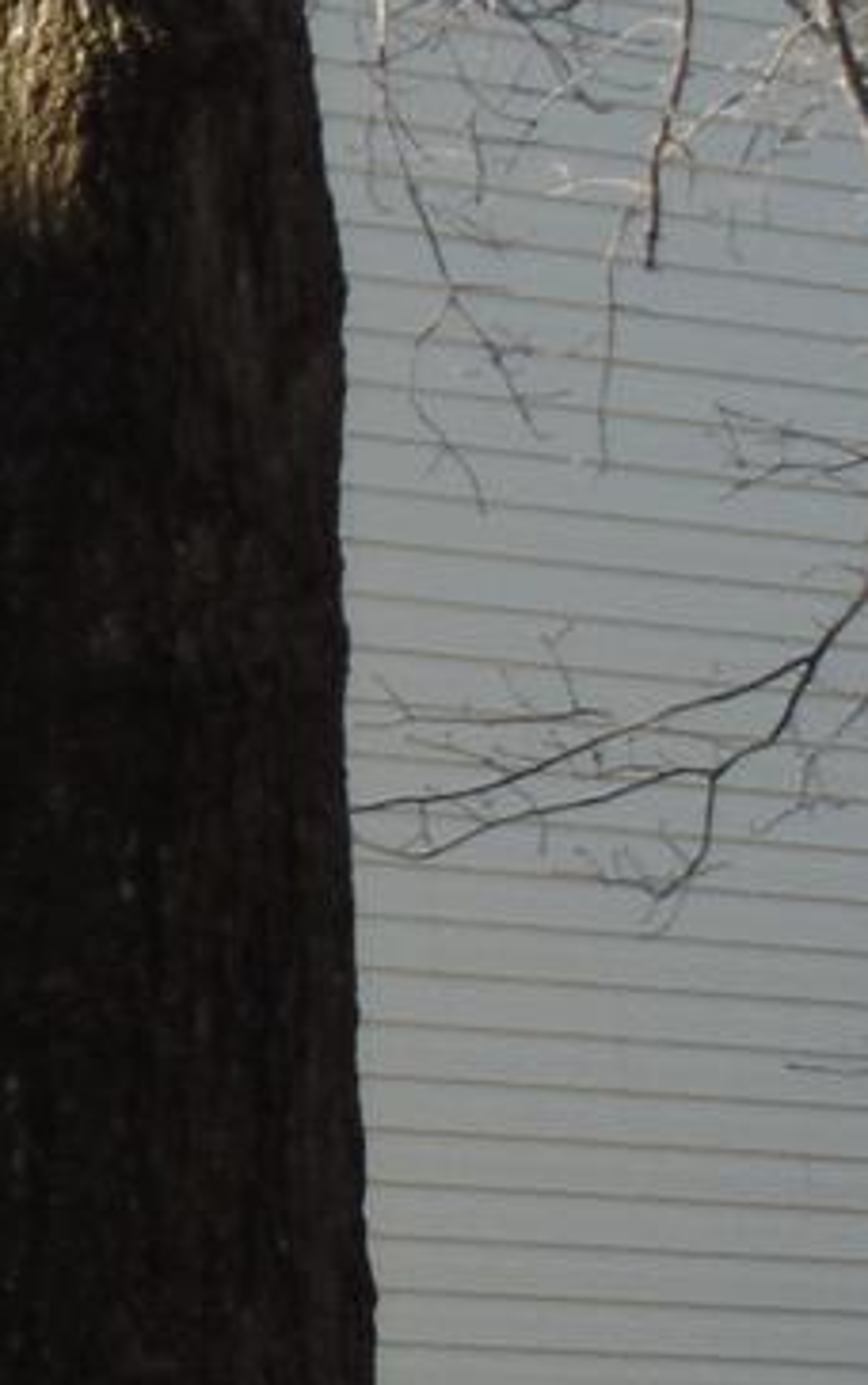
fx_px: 11715
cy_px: 1393
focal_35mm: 310
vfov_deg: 6.7
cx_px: -2082
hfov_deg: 4.1
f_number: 3.4
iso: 80
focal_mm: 9.2
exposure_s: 1/350
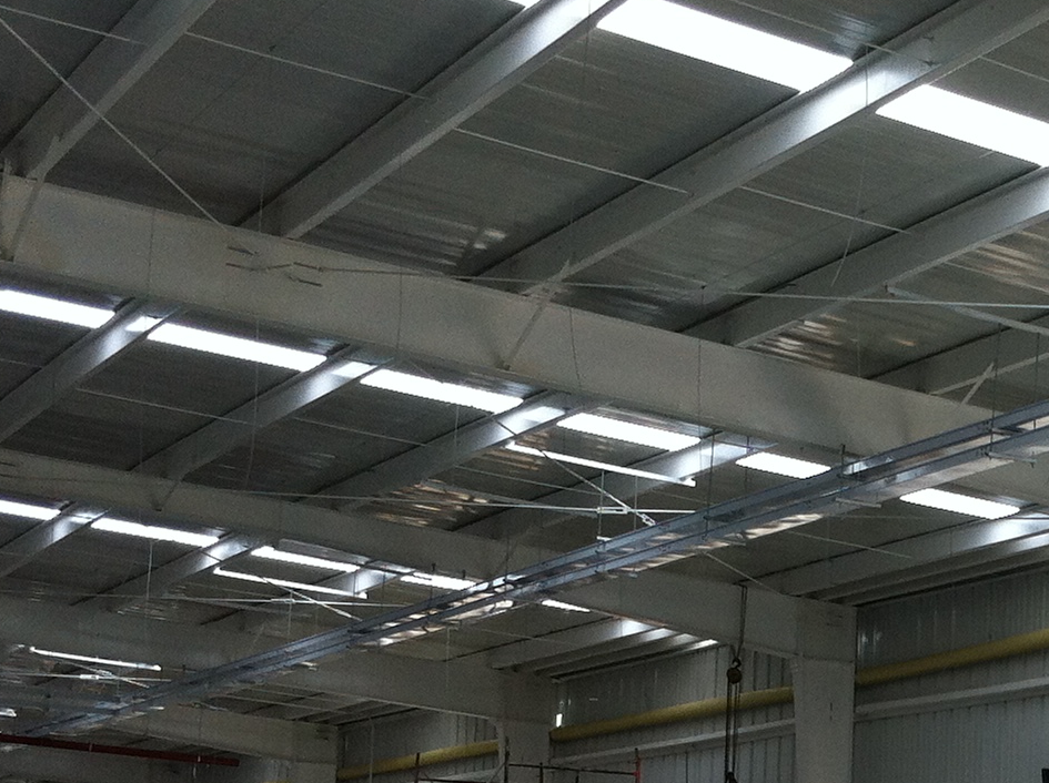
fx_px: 2905
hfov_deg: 19.4
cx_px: 1227
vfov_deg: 15.0
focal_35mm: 96
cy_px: 844
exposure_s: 1/164
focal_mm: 3.85
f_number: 2.8
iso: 80
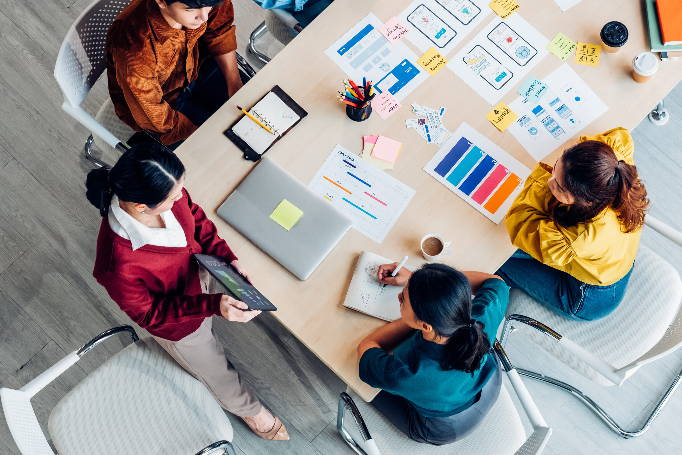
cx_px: 341
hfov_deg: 24.2
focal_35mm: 84
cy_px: 228
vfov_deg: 16.3
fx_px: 1591
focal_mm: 56
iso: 2500
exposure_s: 1/250
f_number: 5.6
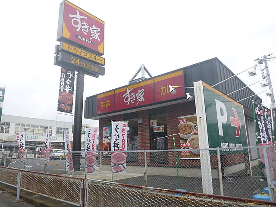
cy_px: 104
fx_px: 199
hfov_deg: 69.4
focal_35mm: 25
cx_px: 138
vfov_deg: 54.9
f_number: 3.9
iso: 100
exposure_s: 1/320
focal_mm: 4.5
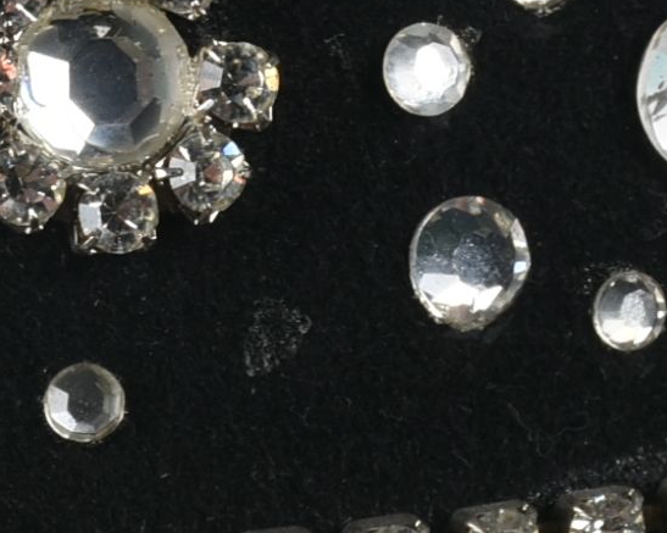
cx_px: 223
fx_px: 12173
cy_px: -550
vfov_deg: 2.5
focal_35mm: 617
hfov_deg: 3.1
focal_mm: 80
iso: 200
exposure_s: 1/125
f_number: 16
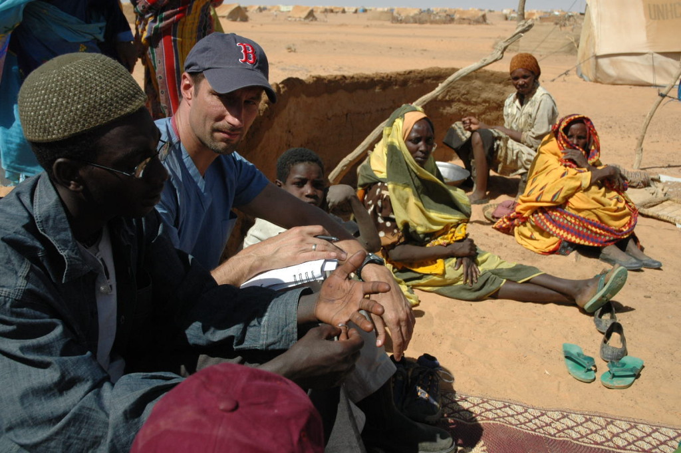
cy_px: 226
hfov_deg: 53.2
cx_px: 340
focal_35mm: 36
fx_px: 680
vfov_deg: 36.8
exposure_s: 1/2000
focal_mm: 24
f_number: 5.6
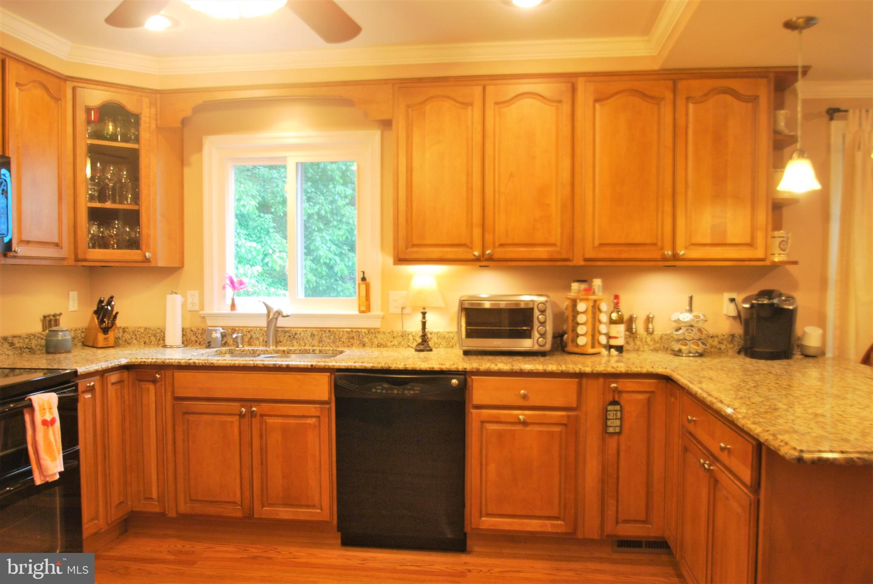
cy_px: 292
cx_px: 436
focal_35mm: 28
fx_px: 692
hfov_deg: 64.5
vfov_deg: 45.8
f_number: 4.5
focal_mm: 19
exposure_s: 1/20
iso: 400
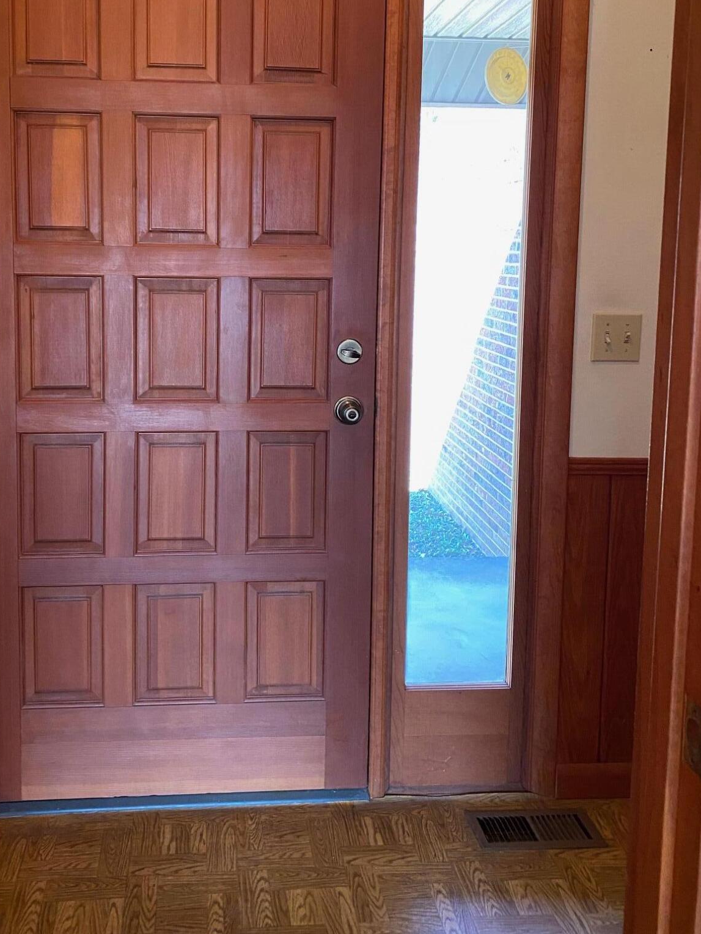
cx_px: 274
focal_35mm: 34
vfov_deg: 53.4
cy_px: 352
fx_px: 918
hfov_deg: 41.6
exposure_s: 1/60
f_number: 1.8
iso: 250
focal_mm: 4.25
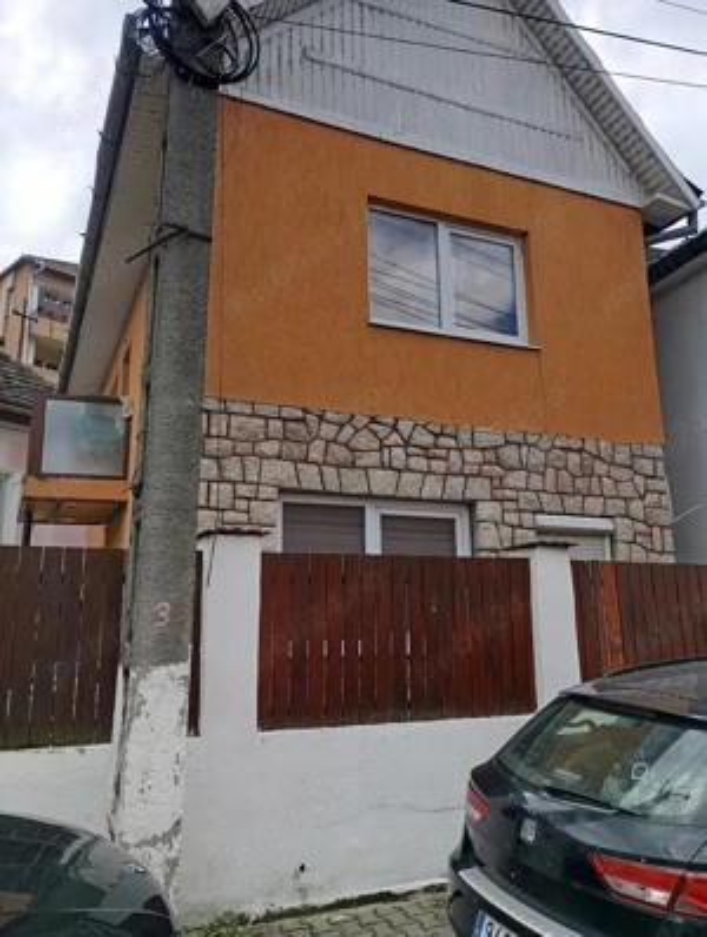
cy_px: 468
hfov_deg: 49.9
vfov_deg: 63.4
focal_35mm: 28
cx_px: 354
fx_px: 760
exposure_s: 1/189
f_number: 1.8
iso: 100
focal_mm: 4.27
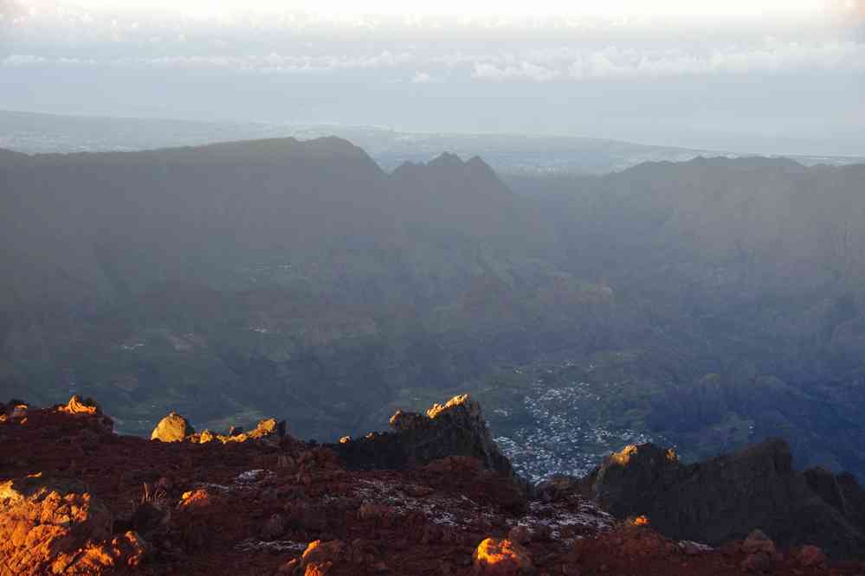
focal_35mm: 49
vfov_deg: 27.5
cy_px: 288
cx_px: 432
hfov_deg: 40.3
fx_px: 1177
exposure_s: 1/60
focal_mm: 32.5
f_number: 6.3
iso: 800
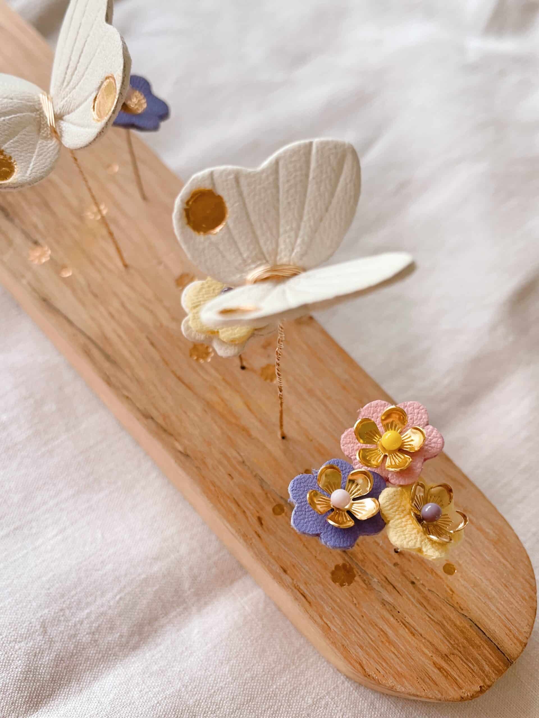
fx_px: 540
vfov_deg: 67.3
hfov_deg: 53.1
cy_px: 359
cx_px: 270
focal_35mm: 26
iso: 125
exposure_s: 1/100
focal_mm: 4.2
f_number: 1.6
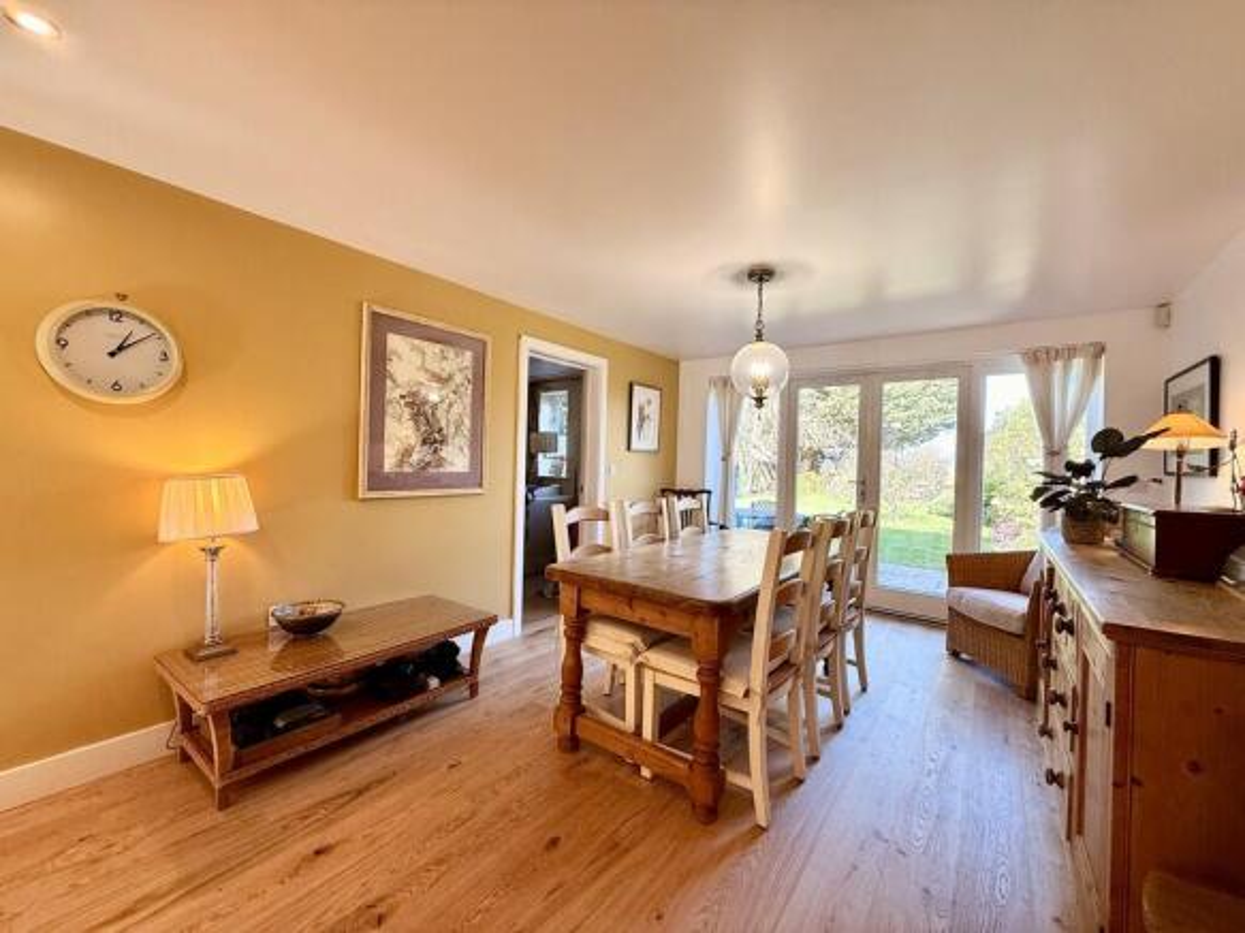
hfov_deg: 102.1
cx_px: 622
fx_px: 503
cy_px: 466
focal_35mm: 14
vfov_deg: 85.7
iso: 125
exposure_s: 1/100
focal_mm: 2.22
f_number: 2.2
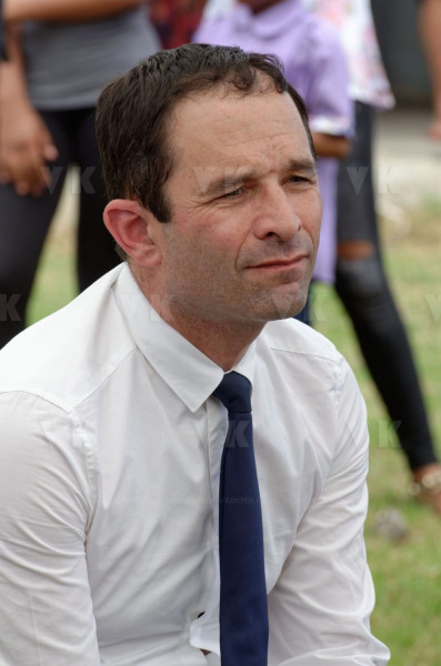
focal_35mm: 300
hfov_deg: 4.6
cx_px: 220
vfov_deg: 6.9
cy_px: 333
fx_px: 5541
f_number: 8
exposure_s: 1/320
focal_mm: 200
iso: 400
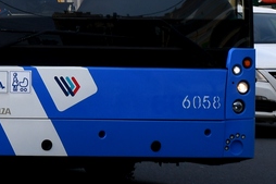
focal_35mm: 399
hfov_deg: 5.2
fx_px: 3057
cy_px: -91
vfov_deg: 3.4
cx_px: -17
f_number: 11
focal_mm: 66
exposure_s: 1/500
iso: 200
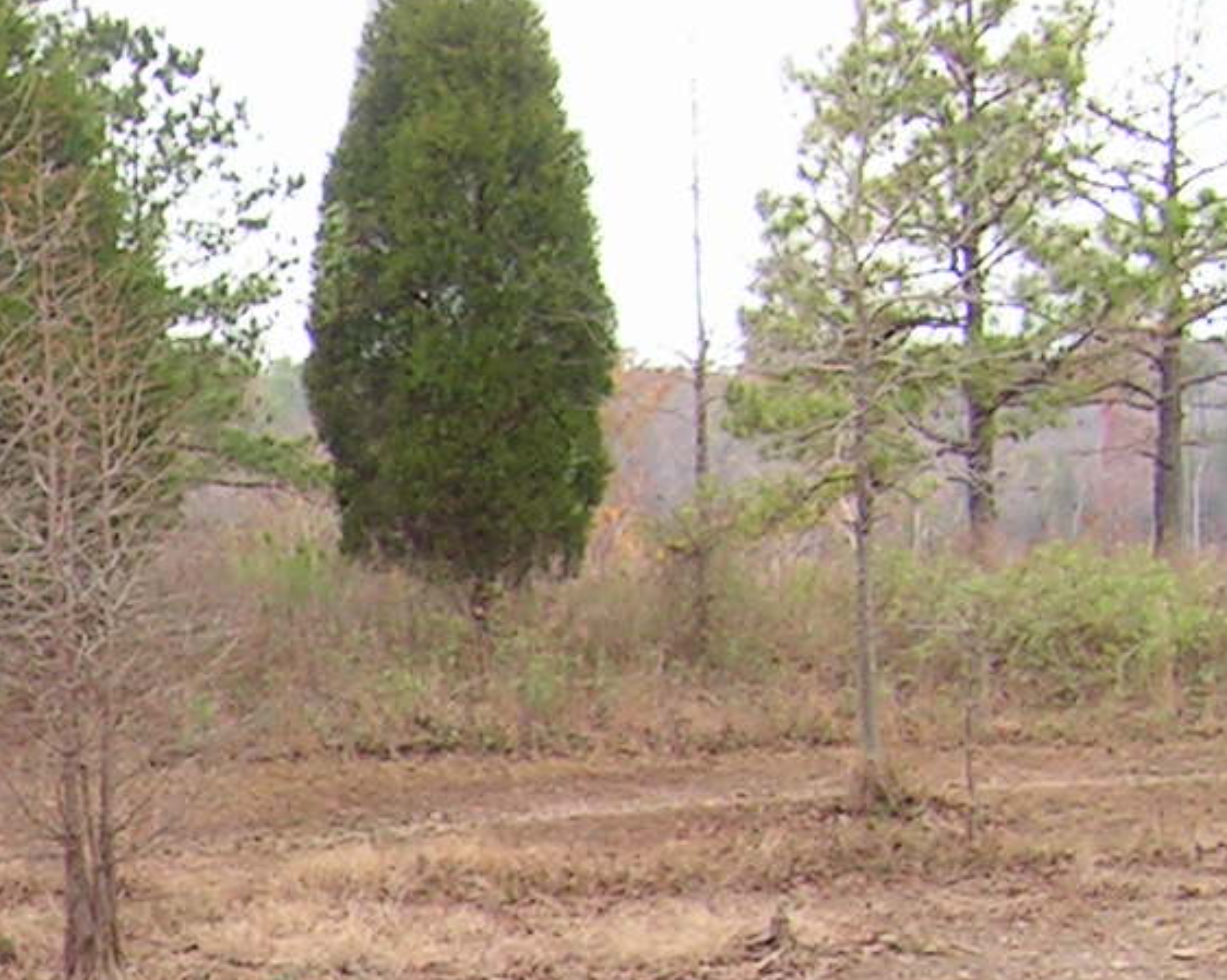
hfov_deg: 12.1
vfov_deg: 9.9
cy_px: 1537
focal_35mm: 150
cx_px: -775
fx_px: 5444
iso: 50
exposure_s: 1/40
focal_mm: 6.3
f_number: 4
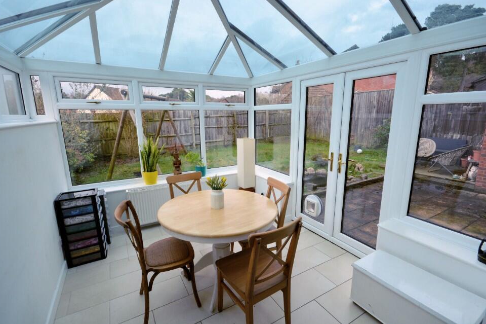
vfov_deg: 73.7
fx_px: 216
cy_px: 164
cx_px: 252
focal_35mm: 16
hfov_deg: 96.7
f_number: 8
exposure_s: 1/400
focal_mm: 10
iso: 400
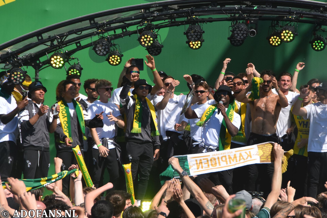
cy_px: 109
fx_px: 1839
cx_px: 164
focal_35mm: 202
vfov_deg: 6.8
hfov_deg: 10.2
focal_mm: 135
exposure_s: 1/1600
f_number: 9
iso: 500
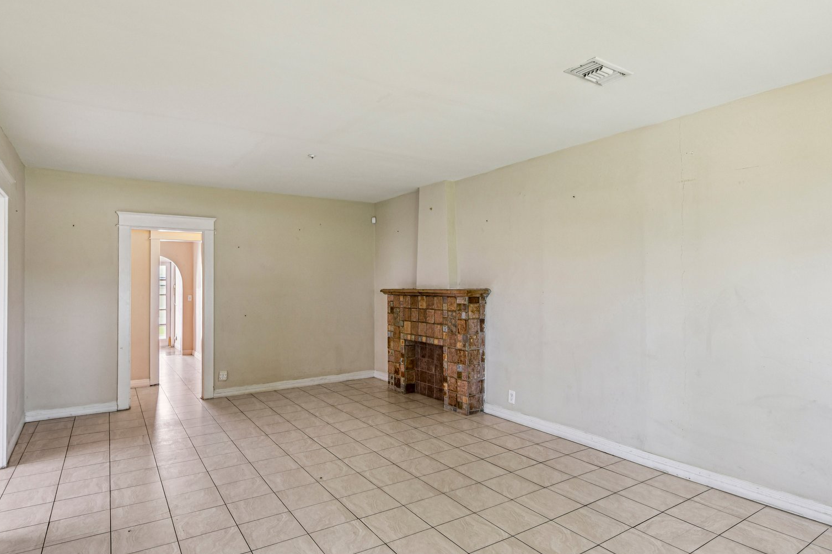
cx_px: 407
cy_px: 276
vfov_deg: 64.6
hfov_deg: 86.9
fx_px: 439
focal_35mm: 19
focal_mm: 14
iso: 400
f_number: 8
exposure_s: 1/6
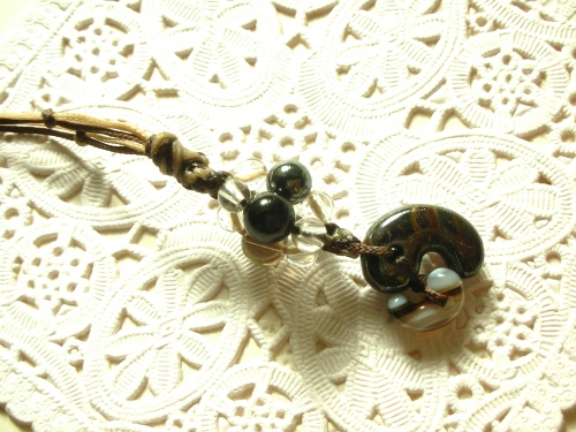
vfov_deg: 24.0
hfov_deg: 31.7
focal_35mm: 61
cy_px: 216
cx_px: 288
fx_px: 1015
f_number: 11.3
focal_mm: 10.1
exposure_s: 1/97.5
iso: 50
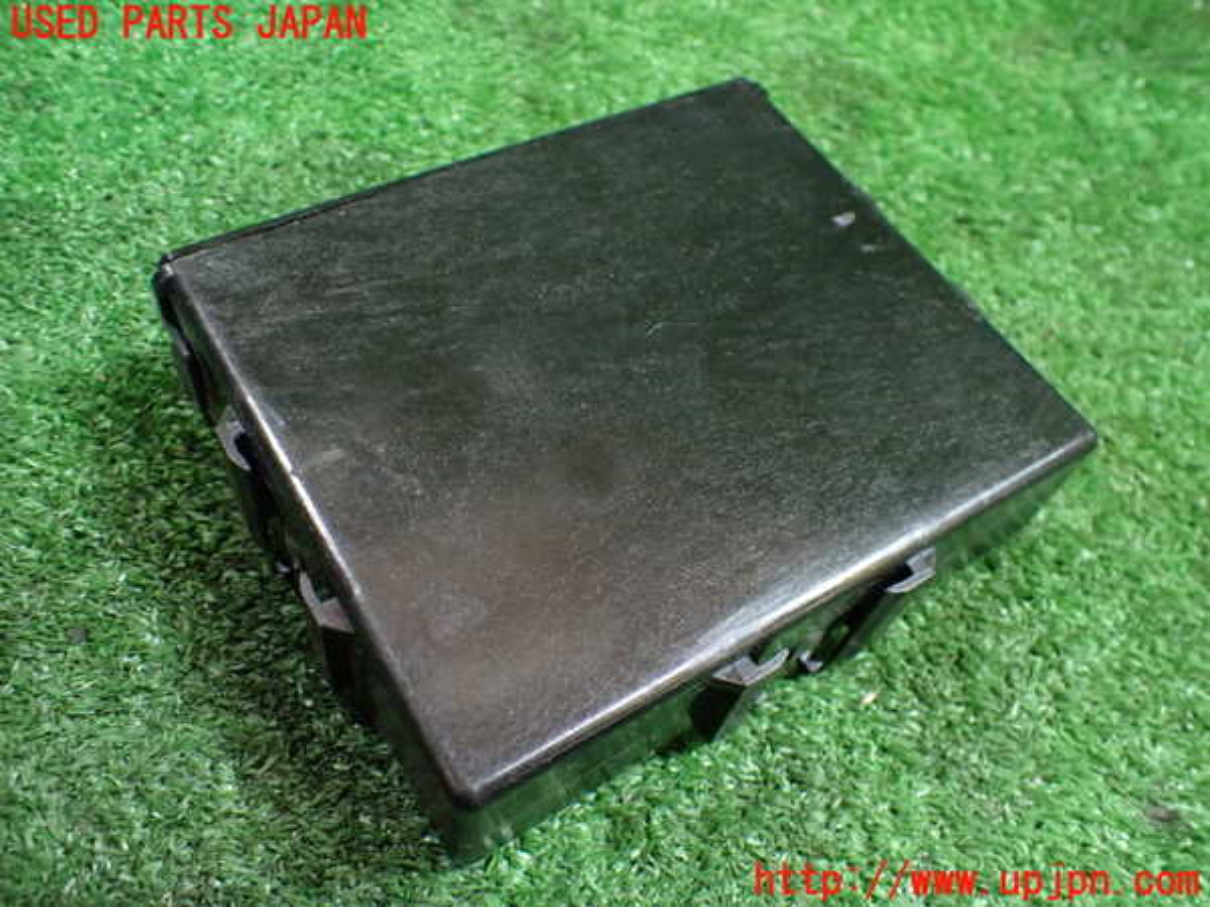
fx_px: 1049
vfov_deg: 46.8
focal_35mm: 30
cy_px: 454
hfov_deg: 60.0
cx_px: 605
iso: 800
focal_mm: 5.4
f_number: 2.3
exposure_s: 1/50
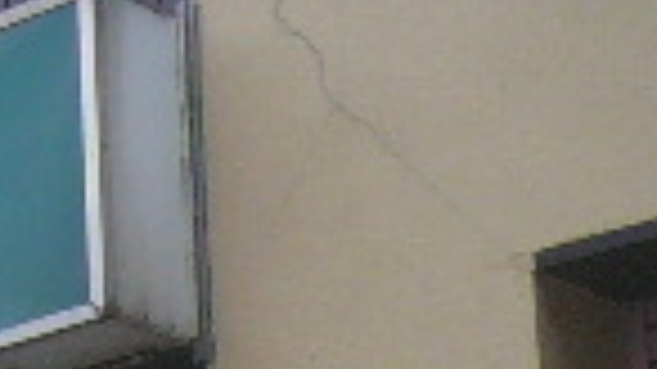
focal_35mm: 210
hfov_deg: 9.6
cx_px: -608
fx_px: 3657
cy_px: 846
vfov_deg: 5.6
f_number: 2.8
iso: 100
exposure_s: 1/800
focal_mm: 4.7
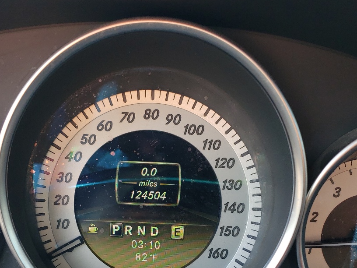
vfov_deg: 28.0
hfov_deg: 37.4
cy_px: 214
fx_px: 526
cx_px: 147
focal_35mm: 51
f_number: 1.5
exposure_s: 1/233
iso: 50
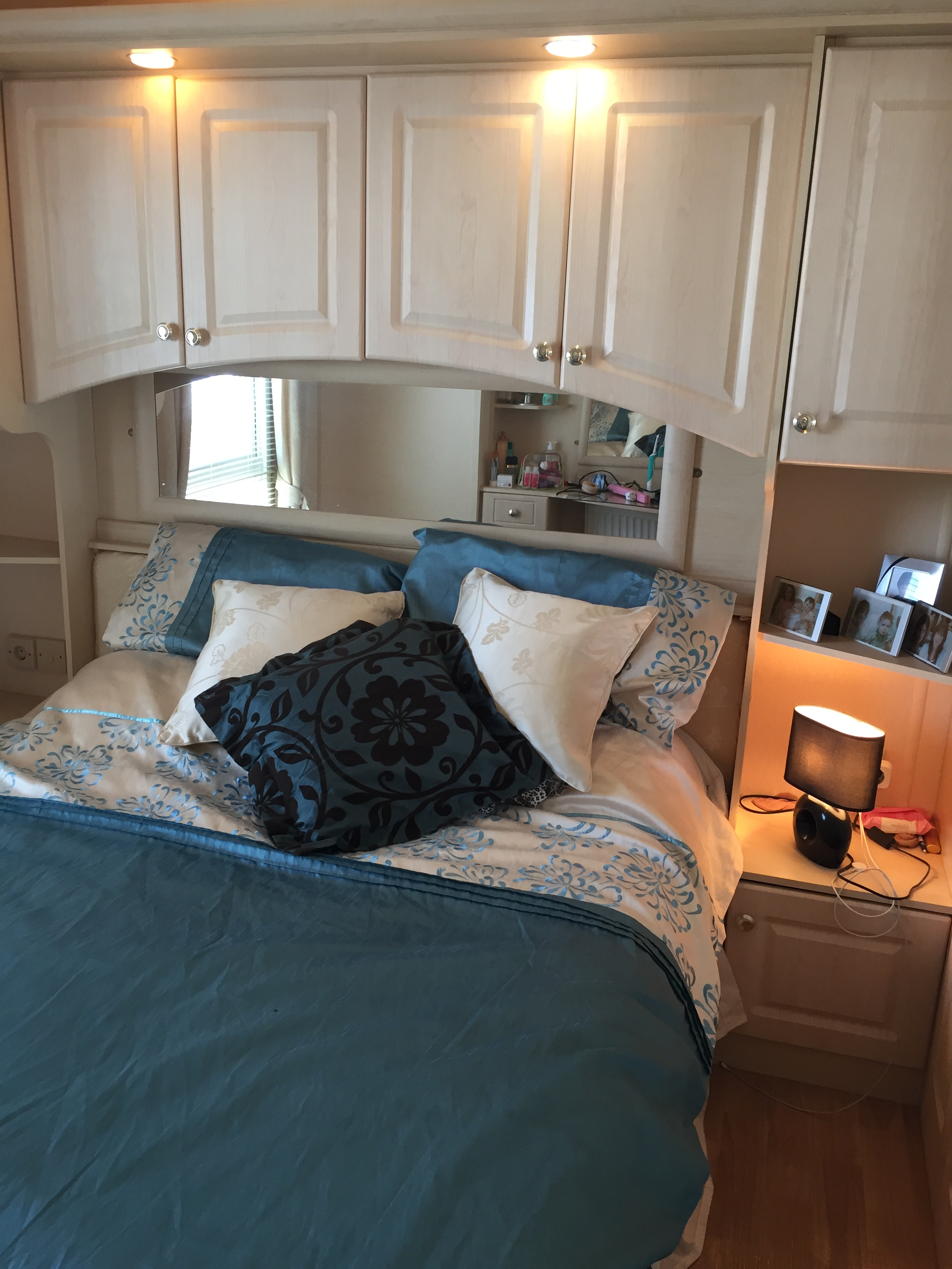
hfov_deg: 48.2
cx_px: 476
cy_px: 634
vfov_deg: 61.7
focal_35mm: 29
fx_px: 1063
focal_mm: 4.15
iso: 100
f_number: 2.2
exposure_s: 1/33
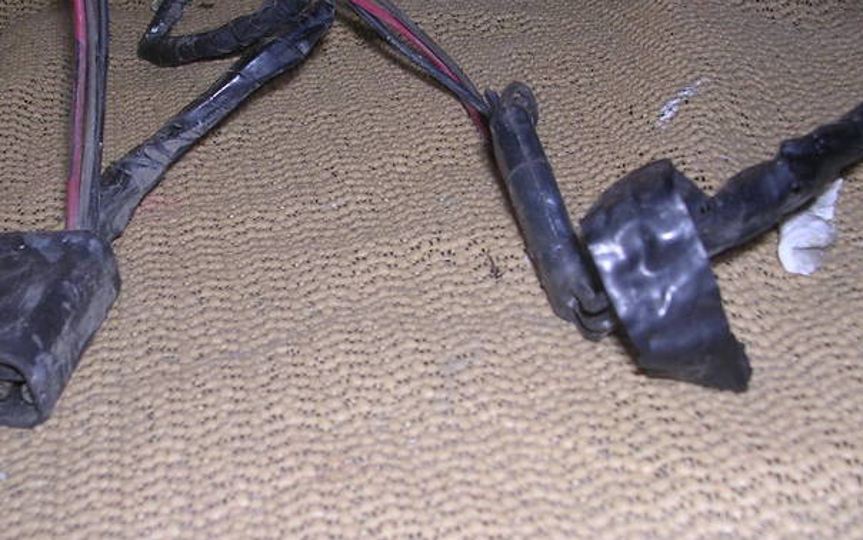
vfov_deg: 24.0
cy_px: 250
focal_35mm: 54
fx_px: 1271
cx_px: 339
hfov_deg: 37.4
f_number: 2.8
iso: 100
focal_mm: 5.8
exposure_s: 1/60.1
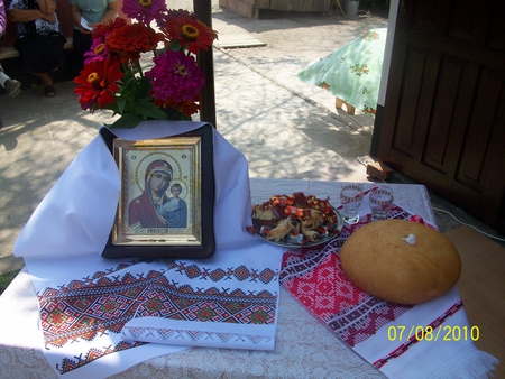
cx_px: 252
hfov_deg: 53.9
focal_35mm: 34
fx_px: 496
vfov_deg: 41.8
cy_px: 190
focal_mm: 5.7
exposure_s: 1/259
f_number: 5.5
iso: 80
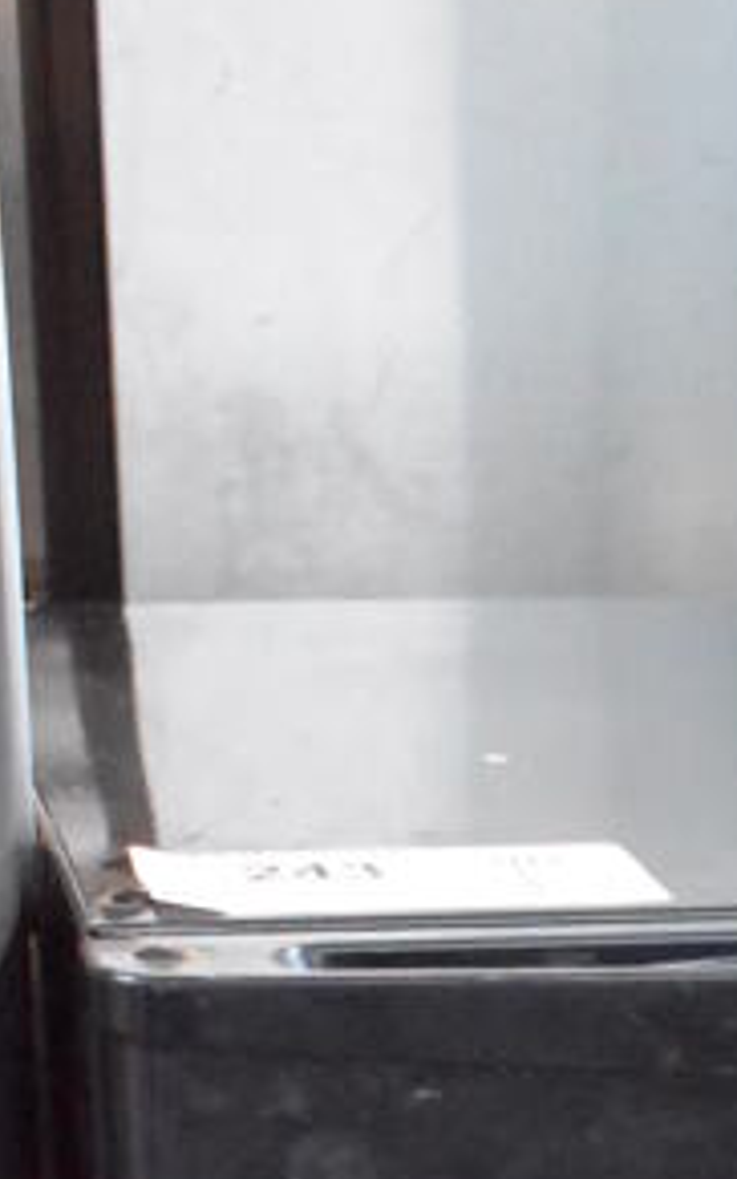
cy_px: 1793
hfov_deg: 9.7
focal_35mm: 130
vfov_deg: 14.9
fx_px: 4163
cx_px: 1191
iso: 12800
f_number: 4
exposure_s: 1/125
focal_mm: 27
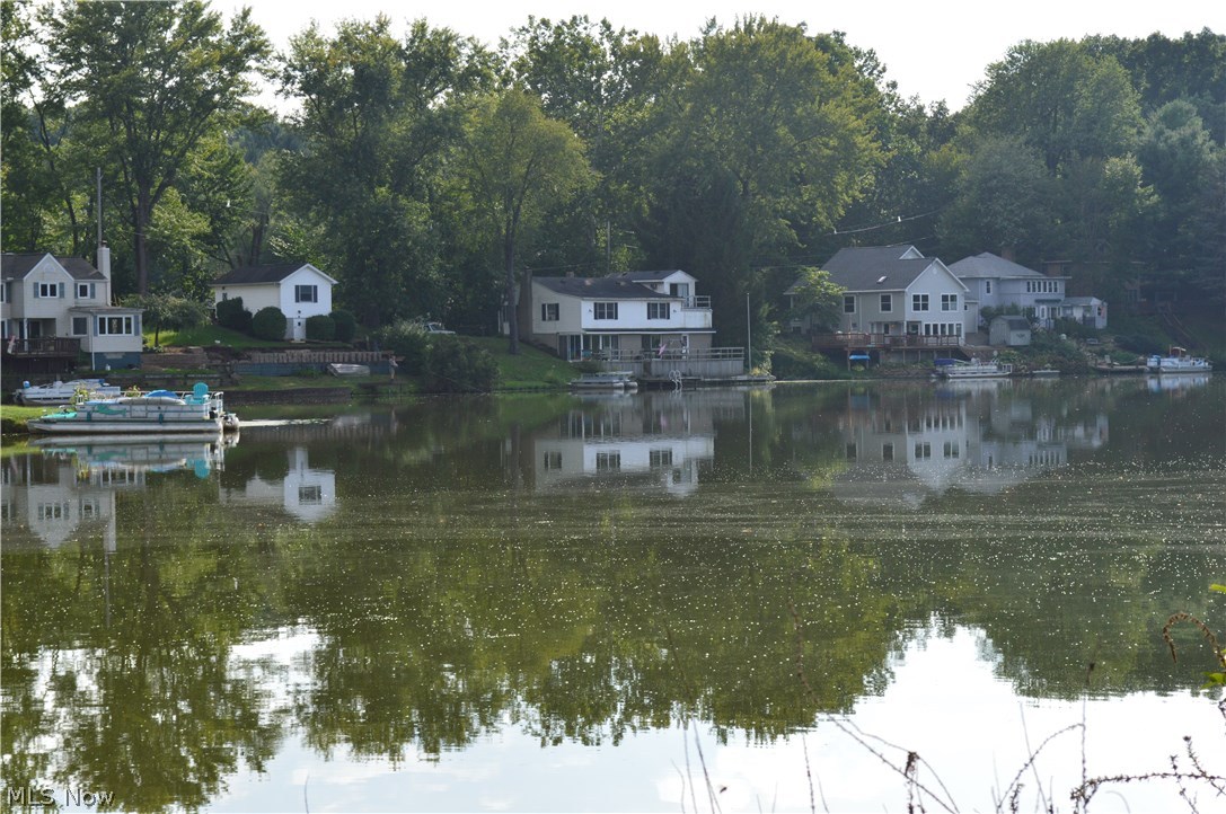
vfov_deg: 16.5
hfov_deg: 24.6
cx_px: 613
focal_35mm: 82
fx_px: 2806
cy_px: 407
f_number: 11
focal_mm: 55
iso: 400
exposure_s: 1/400
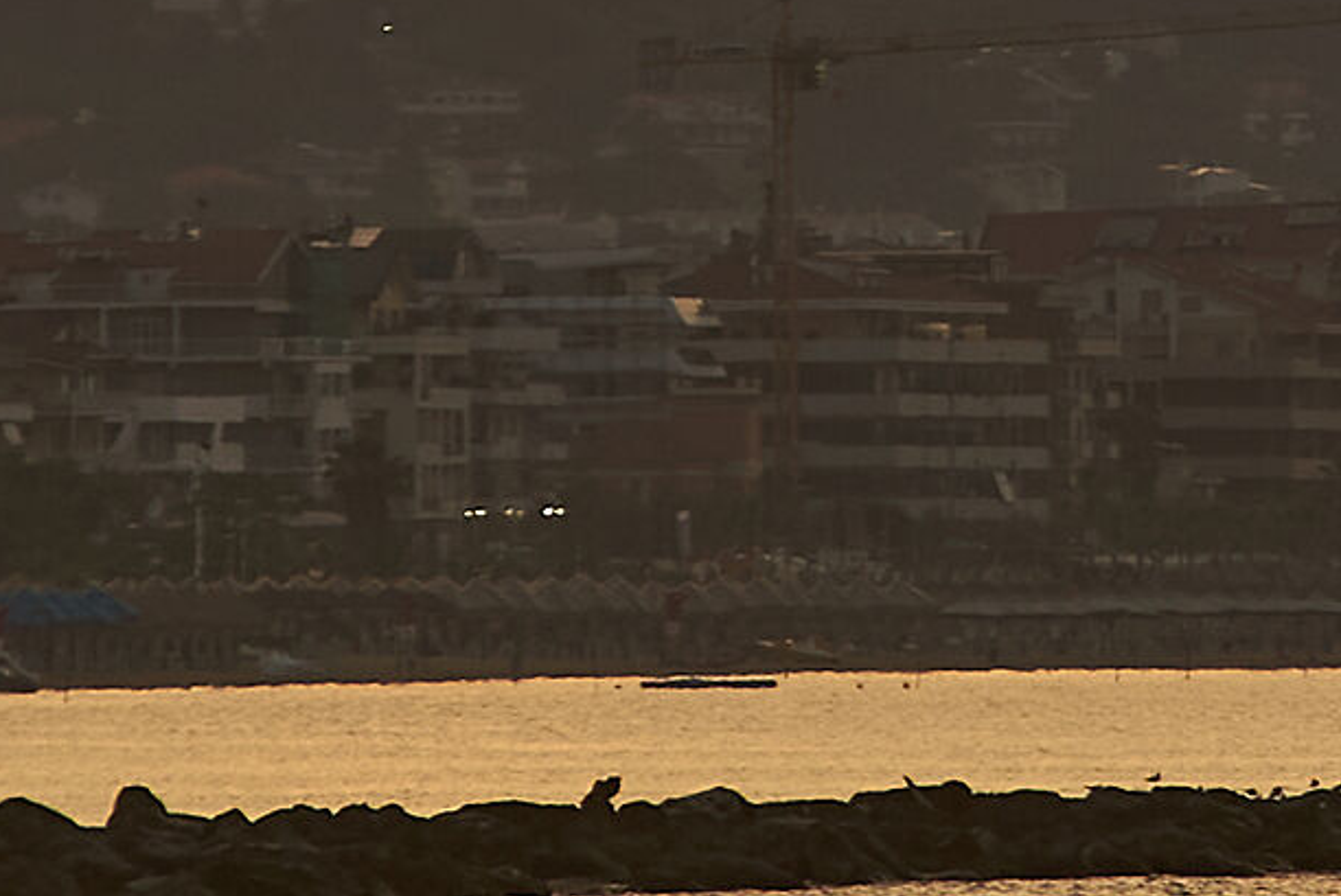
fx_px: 43836
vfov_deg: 1.2
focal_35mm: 1176
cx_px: 1306
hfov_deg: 1.8
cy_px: -223
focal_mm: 200
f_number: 5.6
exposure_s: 1/640
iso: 200
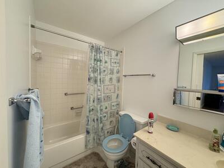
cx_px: 112
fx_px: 91
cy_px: 84
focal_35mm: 14
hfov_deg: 102.1
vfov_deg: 85.7
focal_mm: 2.22
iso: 250
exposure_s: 1/120
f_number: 2.2
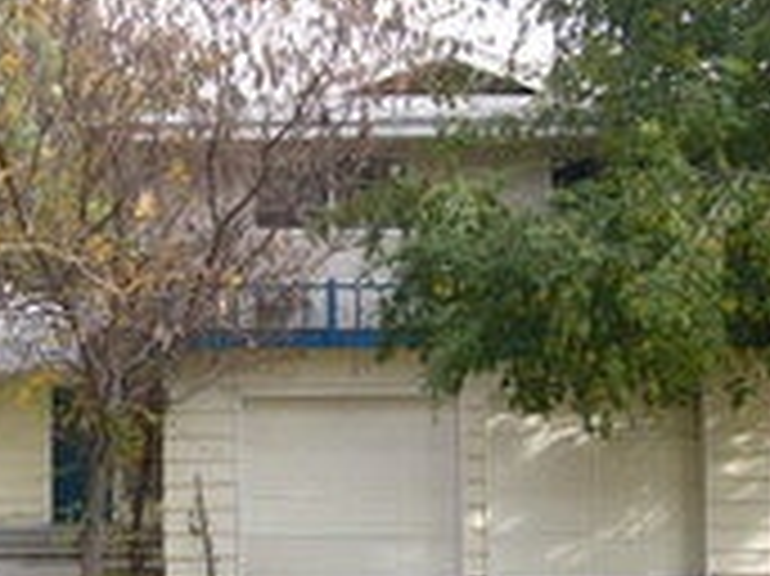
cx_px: 203
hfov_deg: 27.1
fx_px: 1578
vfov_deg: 20.6
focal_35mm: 71
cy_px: 418
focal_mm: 4.6
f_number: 2.8
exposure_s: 1/250
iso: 80
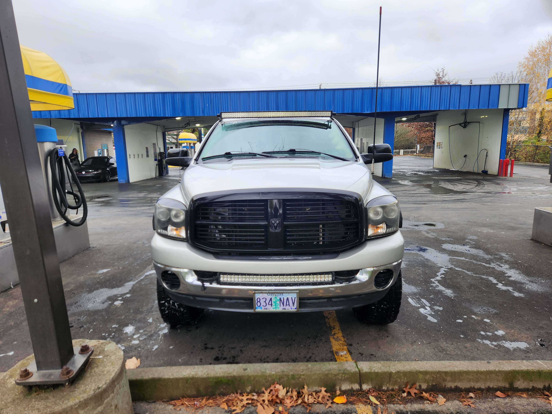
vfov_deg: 58.9
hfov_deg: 73.9
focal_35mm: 23
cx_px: 276
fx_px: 367
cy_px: 207
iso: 25
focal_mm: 5.4
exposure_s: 1/180
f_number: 1.8
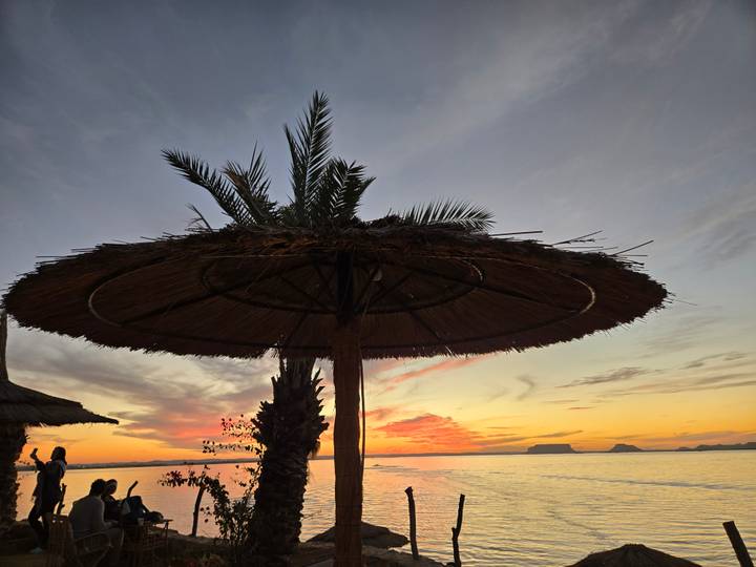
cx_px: 378
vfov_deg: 58.9
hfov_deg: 73.9
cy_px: 284
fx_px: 502
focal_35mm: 23
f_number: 1.8
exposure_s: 1/60
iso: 64
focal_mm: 5.4
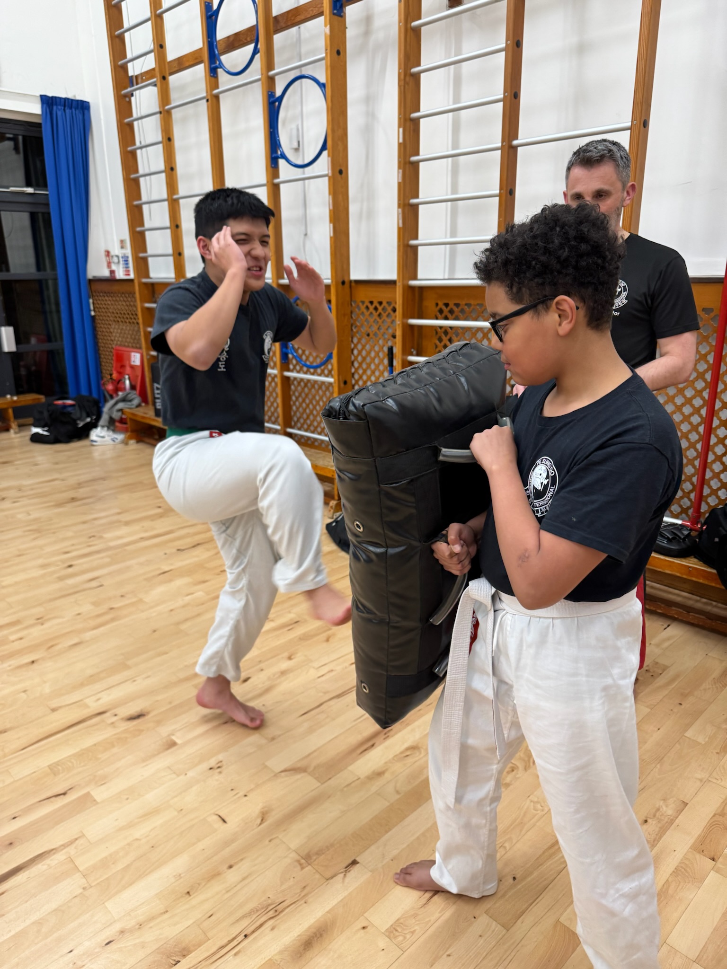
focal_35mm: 24
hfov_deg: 56.8
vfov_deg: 71.6
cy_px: 484
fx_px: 672
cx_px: 364
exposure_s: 1/100
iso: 200
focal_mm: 6.76
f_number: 1.78
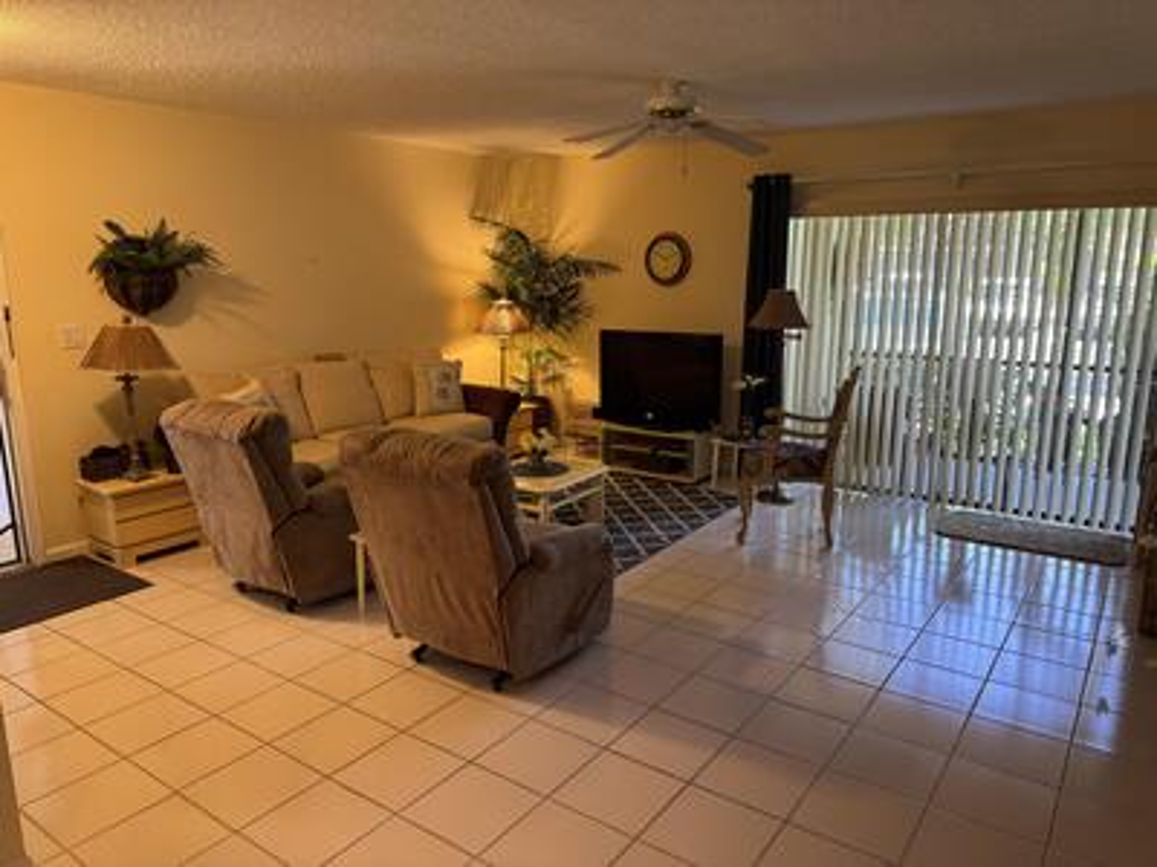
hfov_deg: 71.6
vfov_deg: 56.8
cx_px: 578
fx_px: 802
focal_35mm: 24
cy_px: 434
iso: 320
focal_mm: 6.76
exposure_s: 1/60
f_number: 1.78
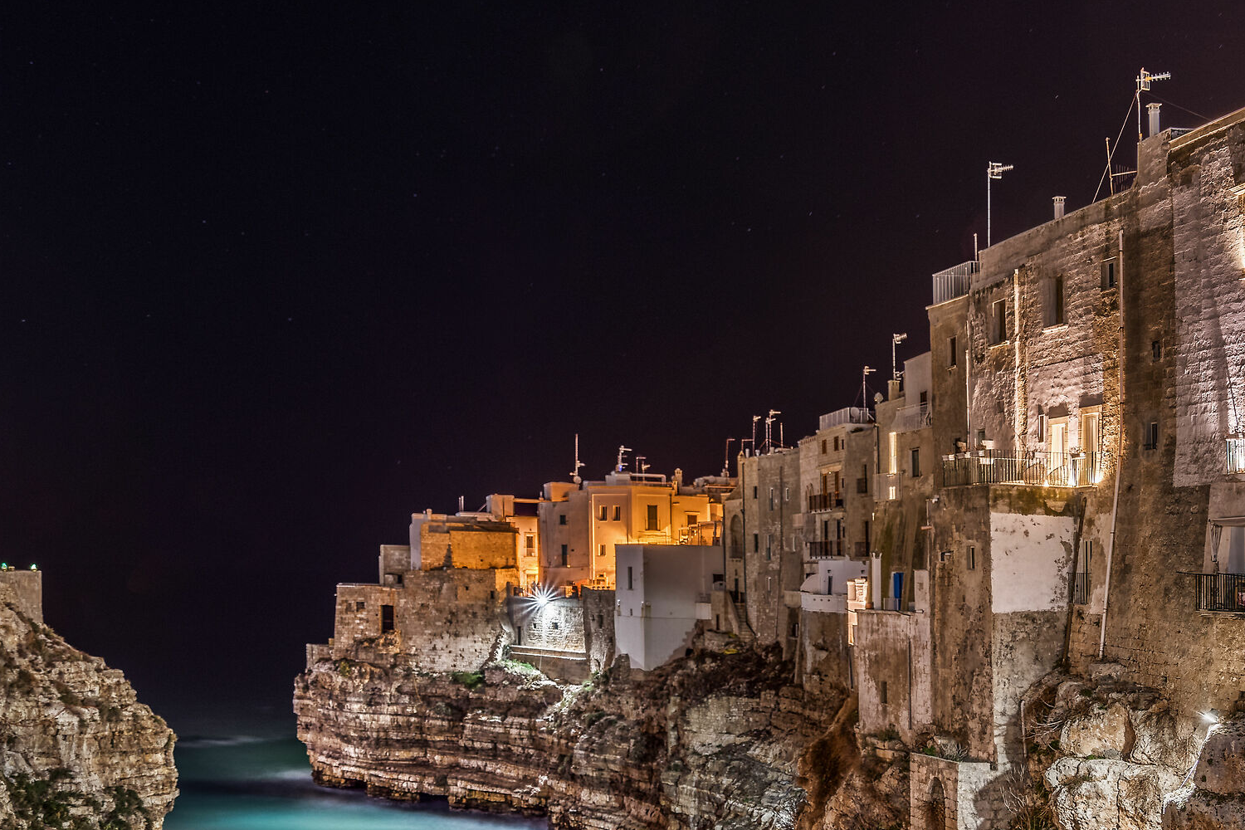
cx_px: 547
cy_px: 403
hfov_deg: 41.0
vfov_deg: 28.1
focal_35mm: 48
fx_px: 1660
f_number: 2.8
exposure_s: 30
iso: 100
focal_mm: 20
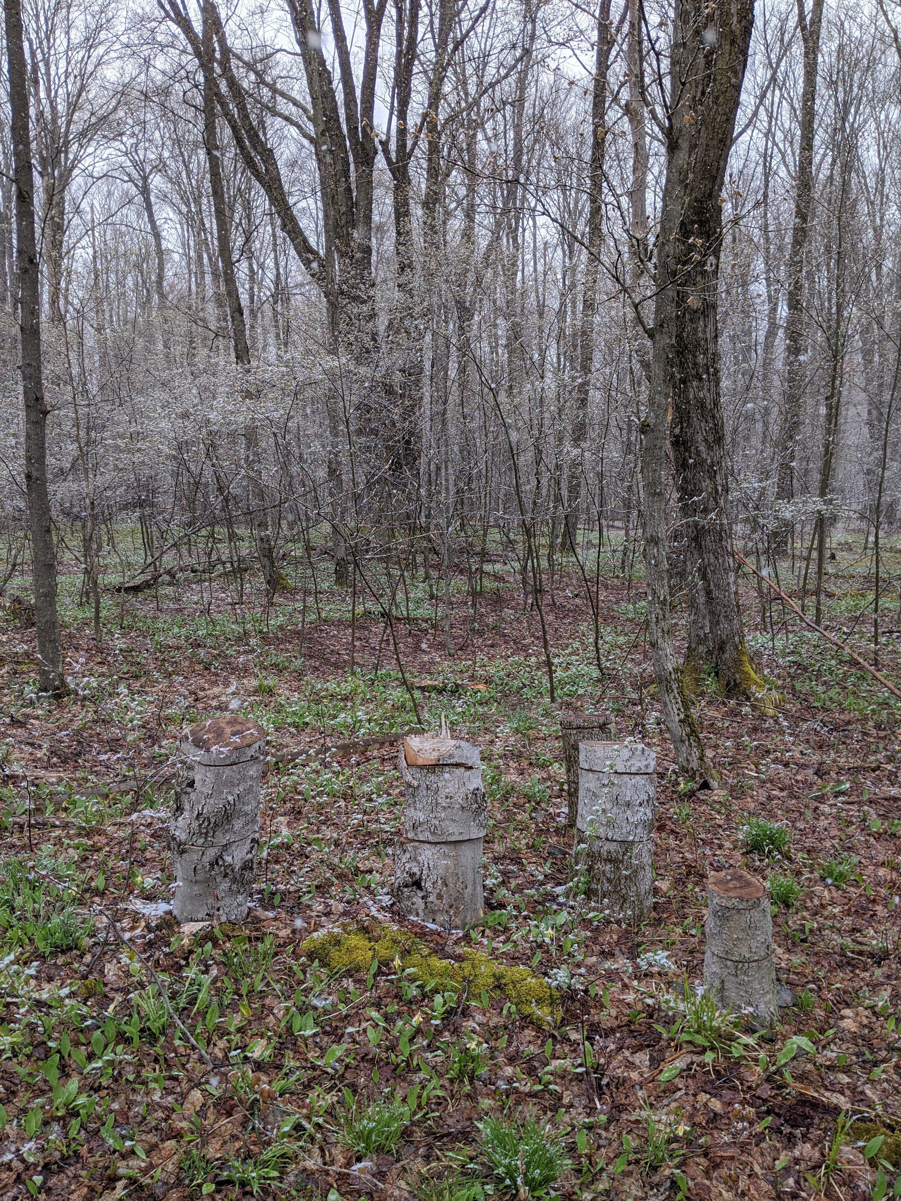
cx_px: 450
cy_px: 600
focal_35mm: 27
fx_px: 937
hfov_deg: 51.4
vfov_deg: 65.3
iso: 40
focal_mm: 4.44
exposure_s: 1/572
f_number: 1.8
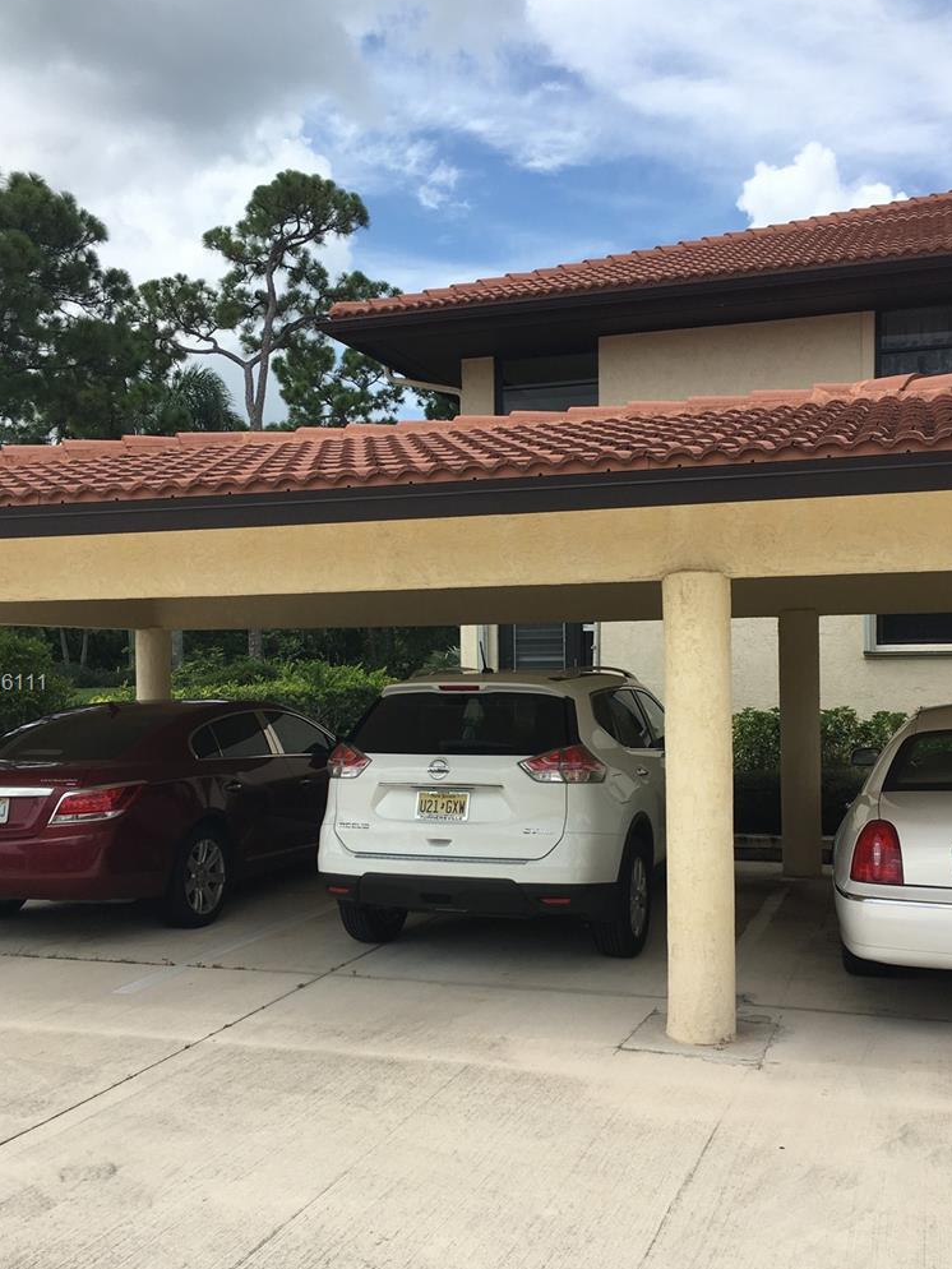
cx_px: 512
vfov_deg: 52.6
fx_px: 1283
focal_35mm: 35
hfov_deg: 40.7
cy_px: 686
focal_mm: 4.15
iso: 25
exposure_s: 1/1538
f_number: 2.2
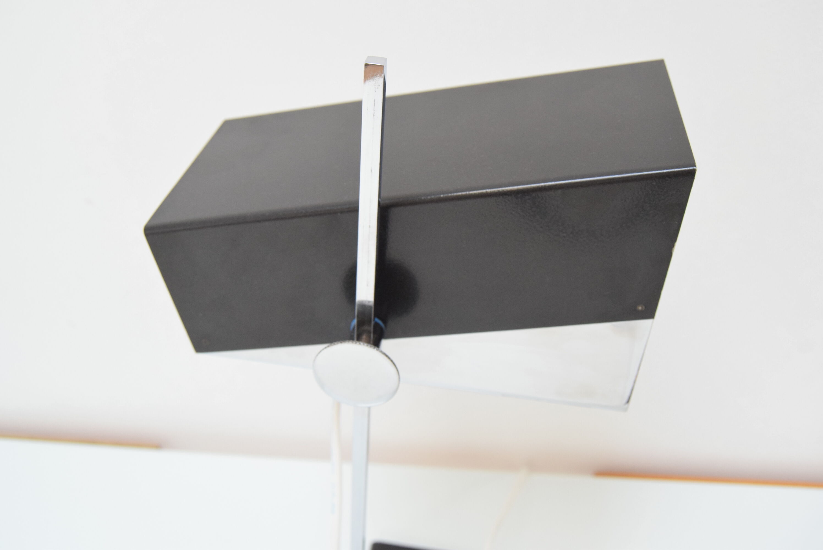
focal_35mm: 36
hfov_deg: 53.1
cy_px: 275
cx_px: 412
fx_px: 824
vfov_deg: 36.9
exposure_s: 1/125
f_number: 5.6
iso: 1600
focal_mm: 24
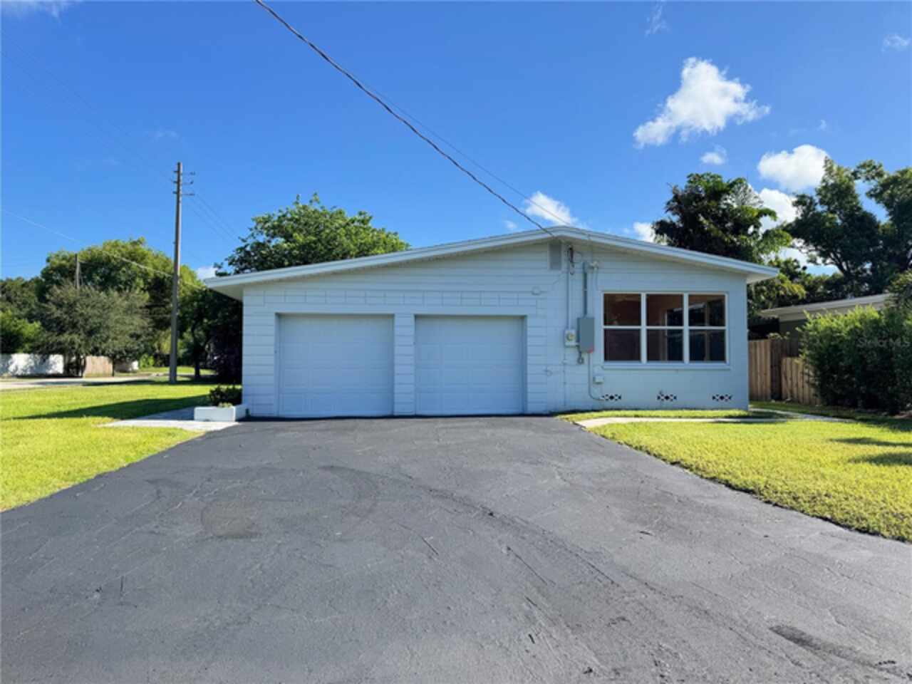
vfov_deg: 56.8
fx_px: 632
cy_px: 342
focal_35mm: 24
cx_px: 456
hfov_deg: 71.6
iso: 80
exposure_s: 1/3096
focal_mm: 6.76
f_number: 1.78
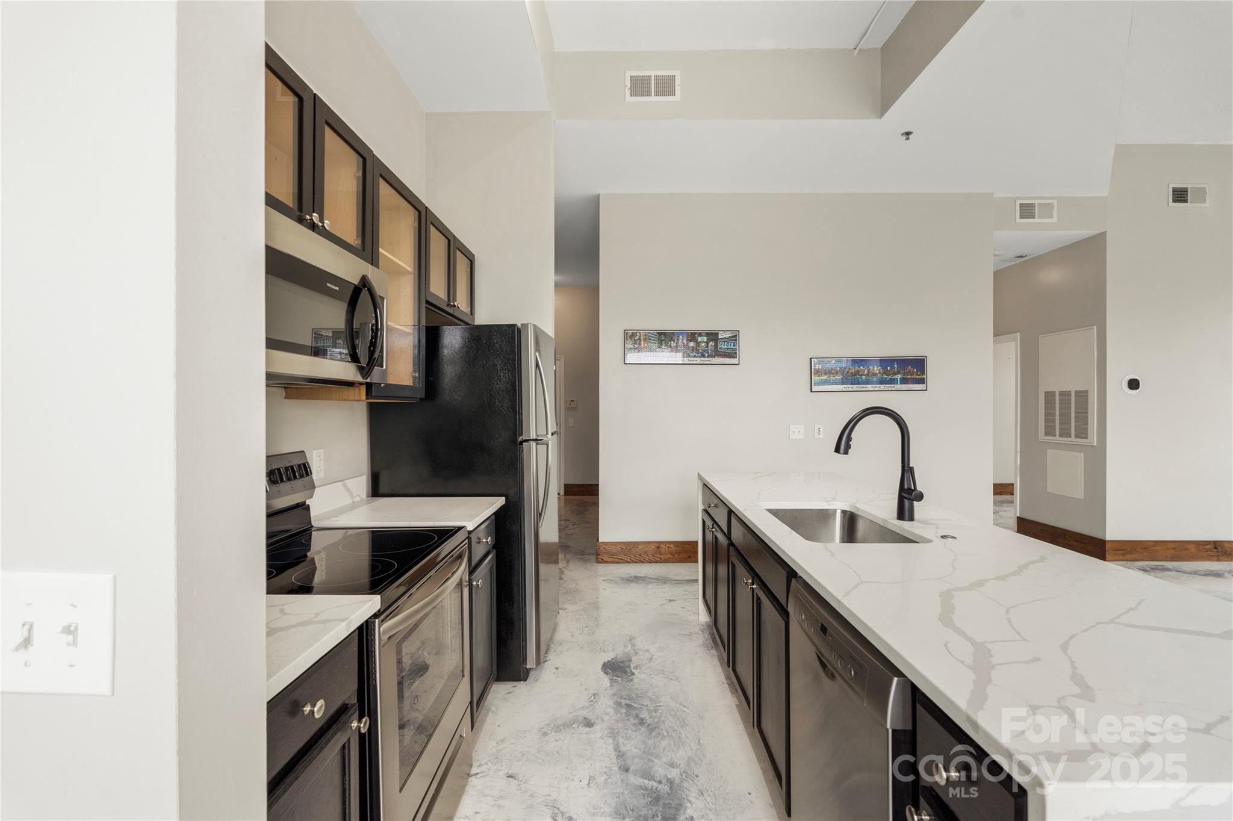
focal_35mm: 16
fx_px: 565
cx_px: 616
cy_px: 410
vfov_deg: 72.0
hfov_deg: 95.0
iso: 500
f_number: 8
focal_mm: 16.5
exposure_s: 1/5
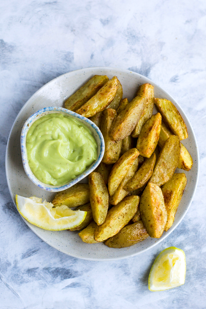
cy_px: 154
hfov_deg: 17.9
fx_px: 652
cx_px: 103
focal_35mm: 76
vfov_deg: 26.6
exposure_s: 1/60
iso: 400
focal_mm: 50
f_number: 3.5
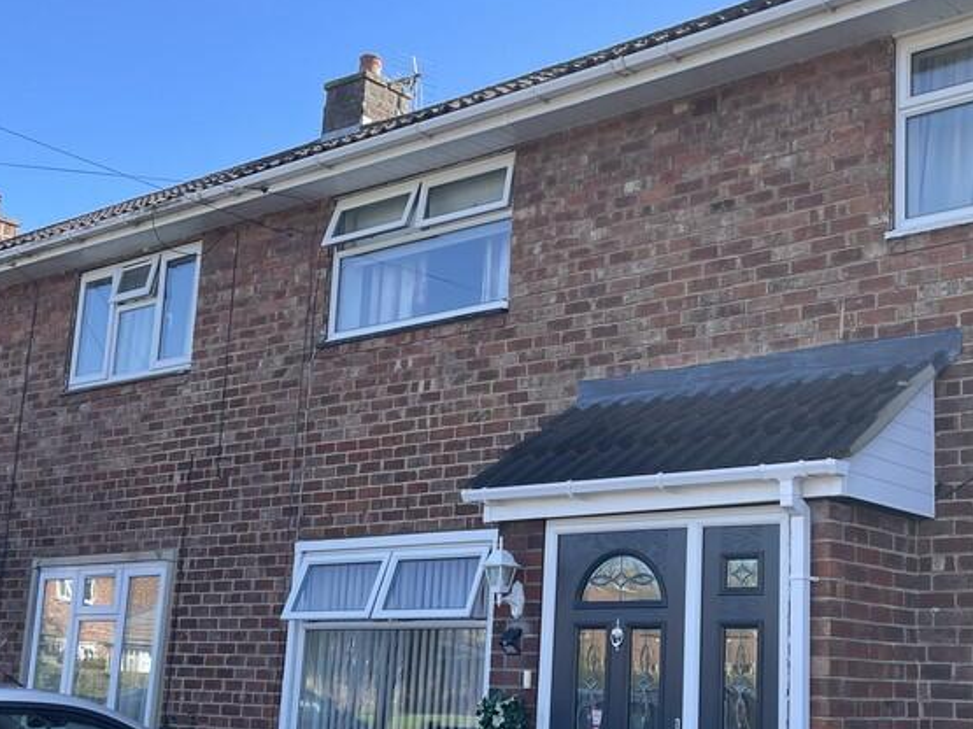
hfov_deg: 39.0
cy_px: 436
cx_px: 682
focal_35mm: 48
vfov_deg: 30.2
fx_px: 1349
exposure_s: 1/917
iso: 32
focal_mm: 4.2
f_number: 1.6
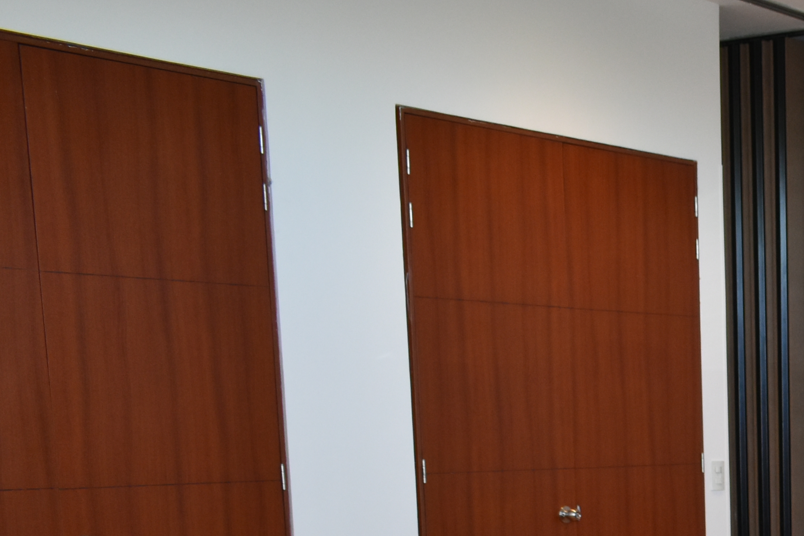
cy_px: 695
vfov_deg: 17.5
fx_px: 1630
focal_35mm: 73
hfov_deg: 24.6
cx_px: 1005
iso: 800
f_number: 4.5
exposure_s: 1/80
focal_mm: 18
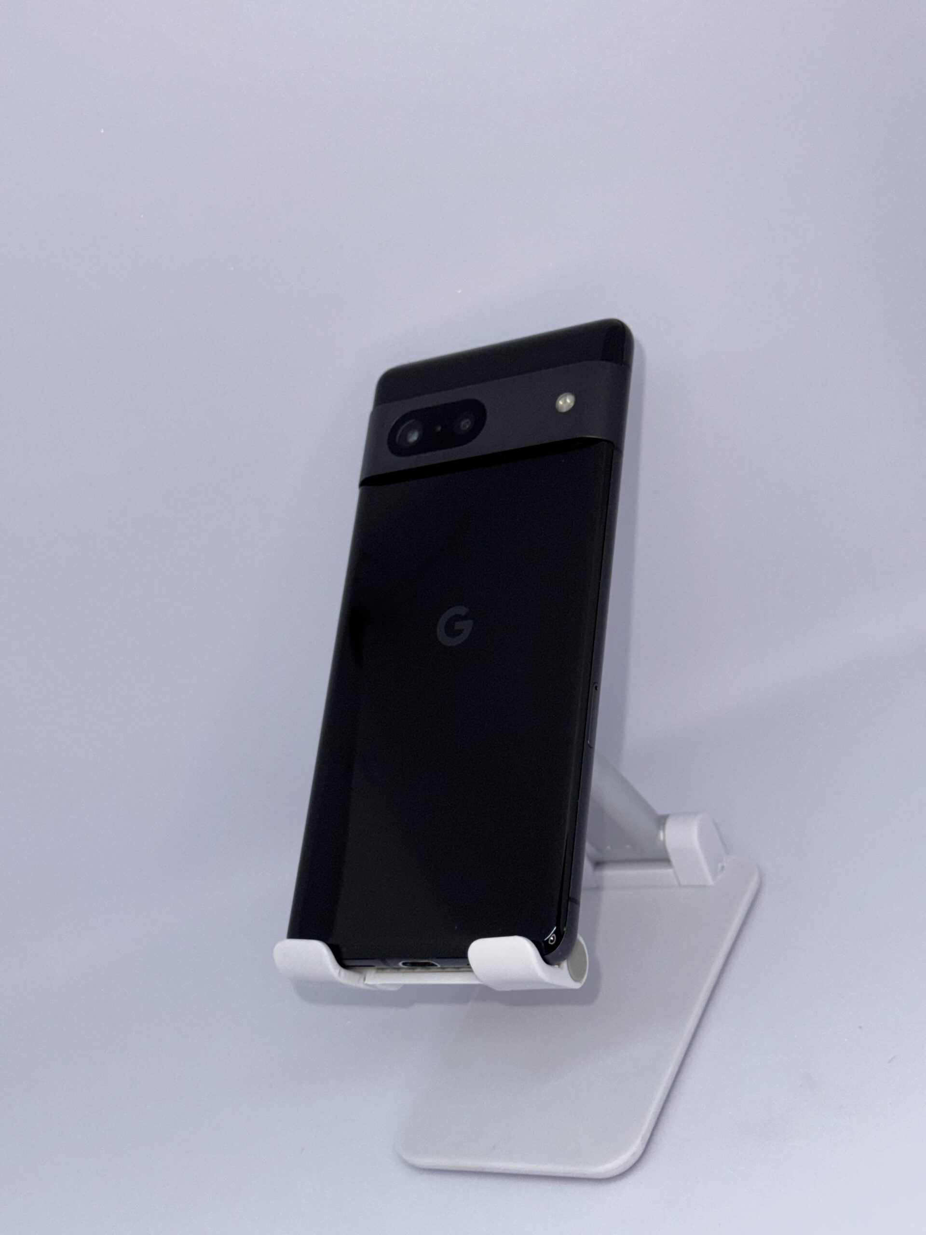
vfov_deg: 39.7
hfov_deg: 30.3
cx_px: 463
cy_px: 618
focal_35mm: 48
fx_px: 1712
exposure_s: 1/568
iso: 50
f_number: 1.78
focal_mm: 6.76
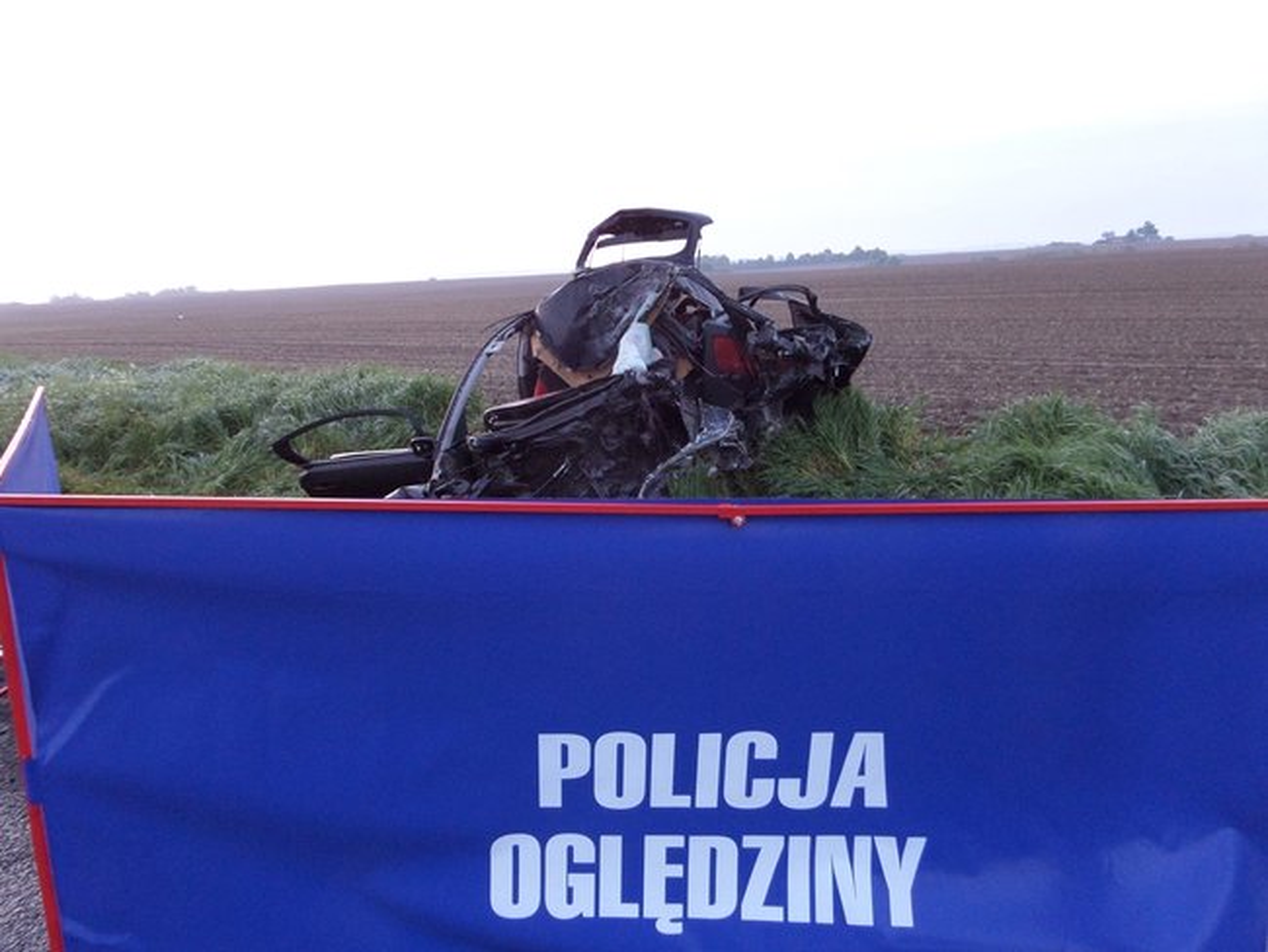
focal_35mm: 24
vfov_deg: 56.8
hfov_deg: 71.6
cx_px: 634
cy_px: 476
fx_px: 879
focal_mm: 4
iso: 200
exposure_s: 1/20
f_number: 3.2
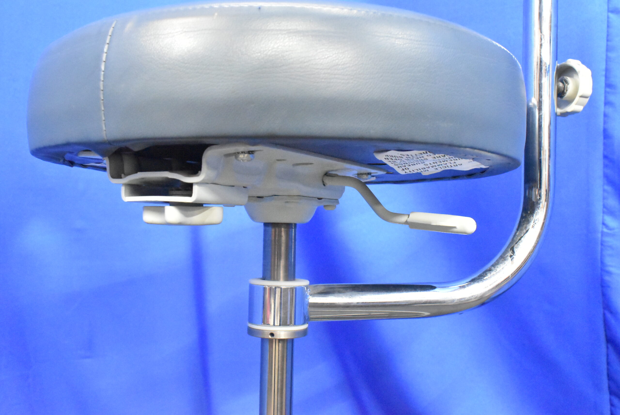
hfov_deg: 51.3
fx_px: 646
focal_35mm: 38
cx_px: 310
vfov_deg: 35.6
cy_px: 208
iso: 12800
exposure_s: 1/40
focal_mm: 25
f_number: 8
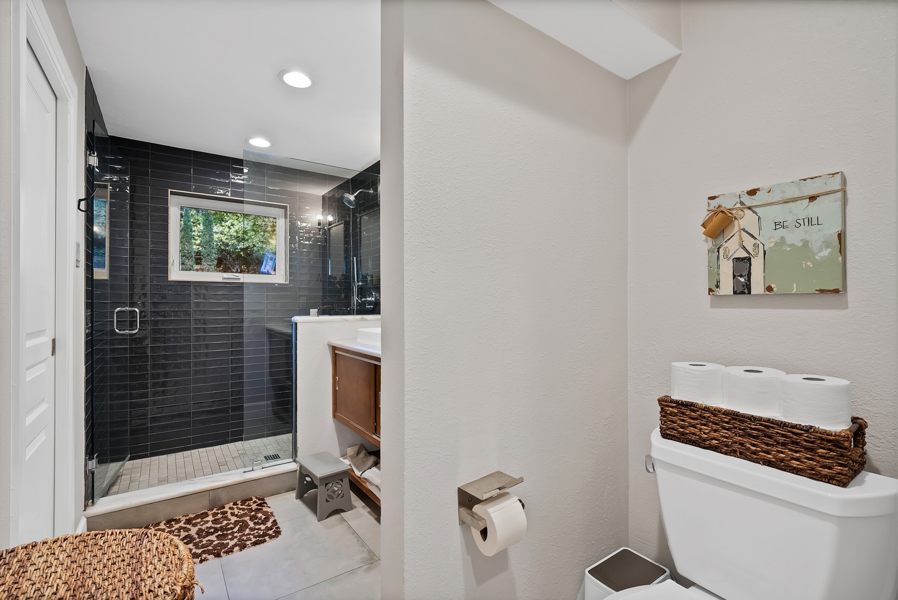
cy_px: 300
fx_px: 399
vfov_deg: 73.8
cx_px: 449
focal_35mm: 16
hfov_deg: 96.7
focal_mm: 16
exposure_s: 1/4
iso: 640
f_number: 9
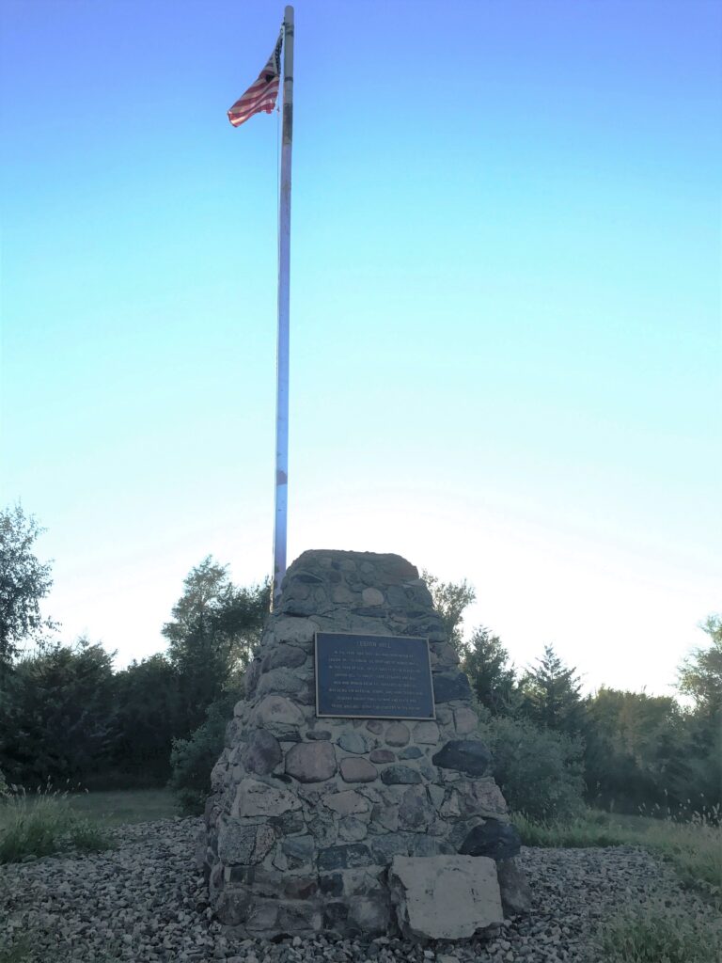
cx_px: 361
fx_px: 779
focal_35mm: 28
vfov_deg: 63.4
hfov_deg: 49.7
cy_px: 482
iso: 20
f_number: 1.8
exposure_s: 1/400
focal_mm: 3.99
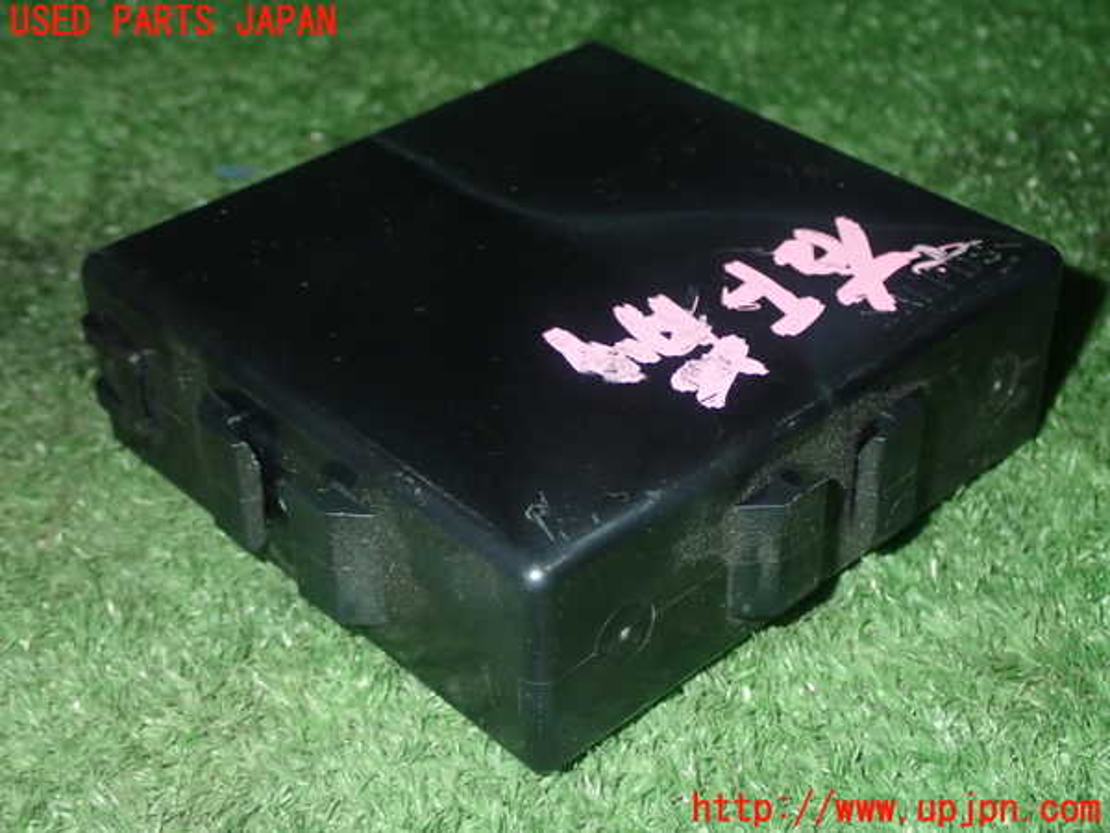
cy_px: 416
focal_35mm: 58
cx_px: 555
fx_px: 1860
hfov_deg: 33.2
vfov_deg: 25.2
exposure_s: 1/60
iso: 800
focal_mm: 10.35
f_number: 10
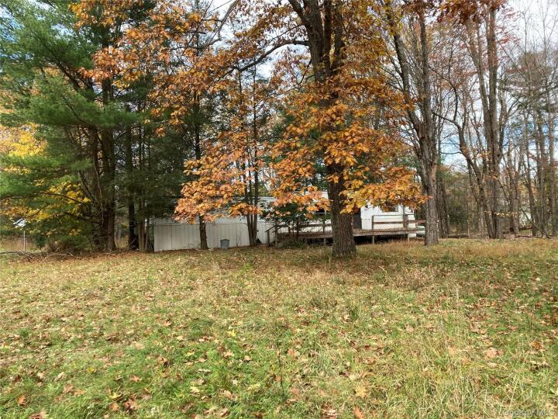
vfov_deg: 49.7
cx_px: 279
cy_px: 210
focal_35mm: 28
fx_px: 451
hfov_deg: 63.4
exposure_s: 1/169
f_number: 1.8
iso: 20
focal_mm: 3.99
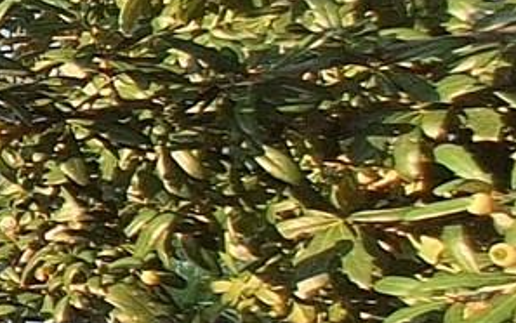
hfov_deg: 10.8
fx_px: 1337
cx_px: -1119
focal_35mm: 95
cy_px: 45
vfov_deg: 13.7
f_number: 2.2
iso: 40
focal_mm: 1.74
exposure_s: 1/318
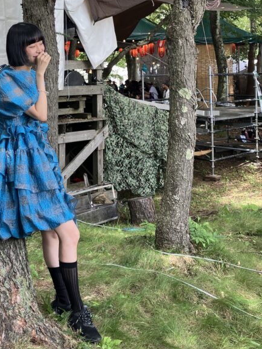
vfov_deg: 37.0
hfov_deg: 28.6
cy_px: 74
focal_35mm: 50
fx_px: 504
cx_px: 57
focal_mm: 3.99
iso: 25
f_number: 1.8
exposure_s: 1/100
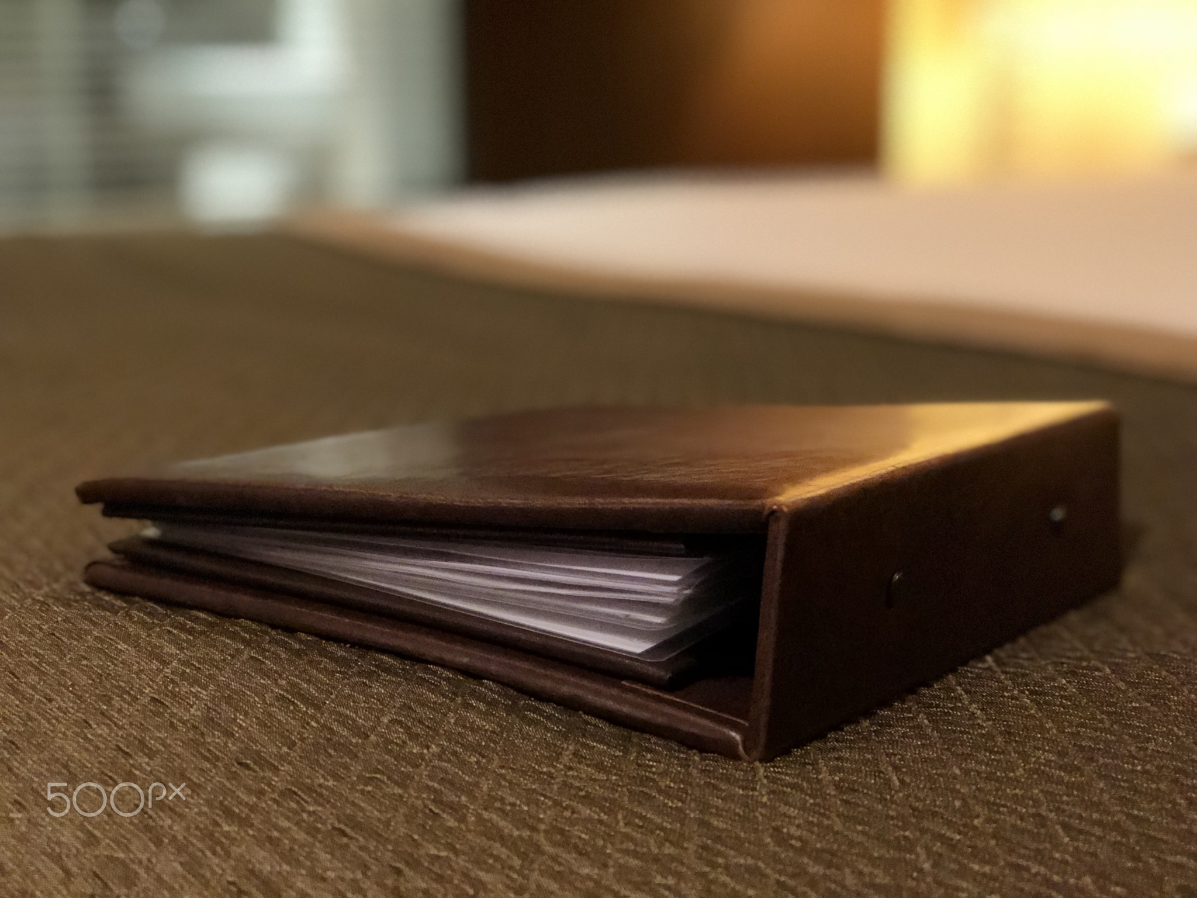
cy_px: 449
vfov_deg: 25.7
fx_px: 1971
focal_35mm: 57
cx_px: 598
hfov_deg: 33.8
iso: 1250
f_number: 2.8
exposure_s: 1/50
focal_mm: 6.6
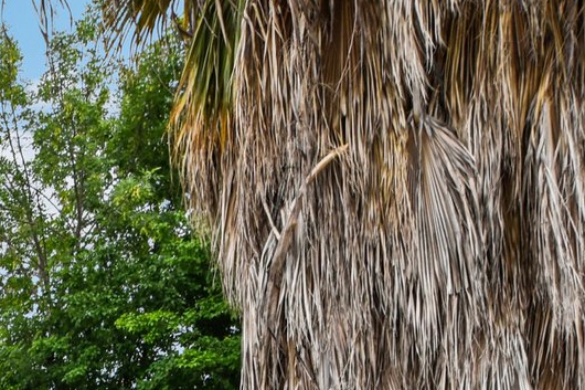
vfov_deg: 10.9
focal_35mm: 116
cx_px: -333
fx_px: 1884
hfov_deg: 16.0
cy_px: 741
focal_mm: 20
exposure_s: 1/50
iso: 100
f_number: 8
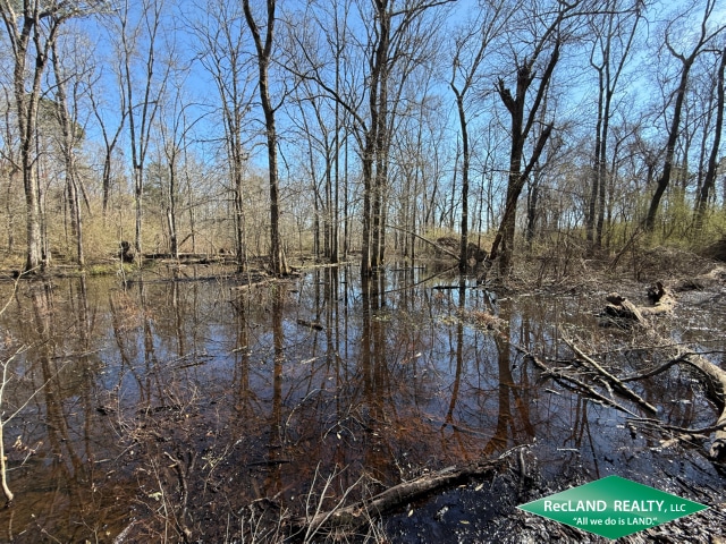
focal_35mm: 14
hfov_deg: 102.1
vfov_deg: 85.7
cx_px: 363
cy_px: 272
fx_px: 294
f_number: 2.2
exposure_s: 1/518
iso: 50
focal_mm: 2.22
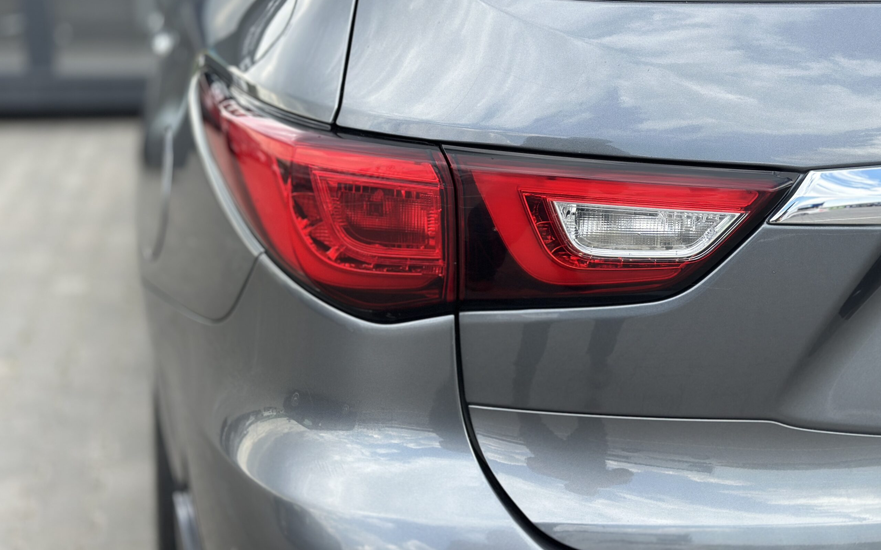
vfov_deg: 25.3
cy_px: 230
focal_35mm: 51
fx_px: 1224
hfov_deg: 39.6
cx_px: 441
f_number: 1.78
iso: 80
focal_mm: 6.86
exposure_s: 1/927
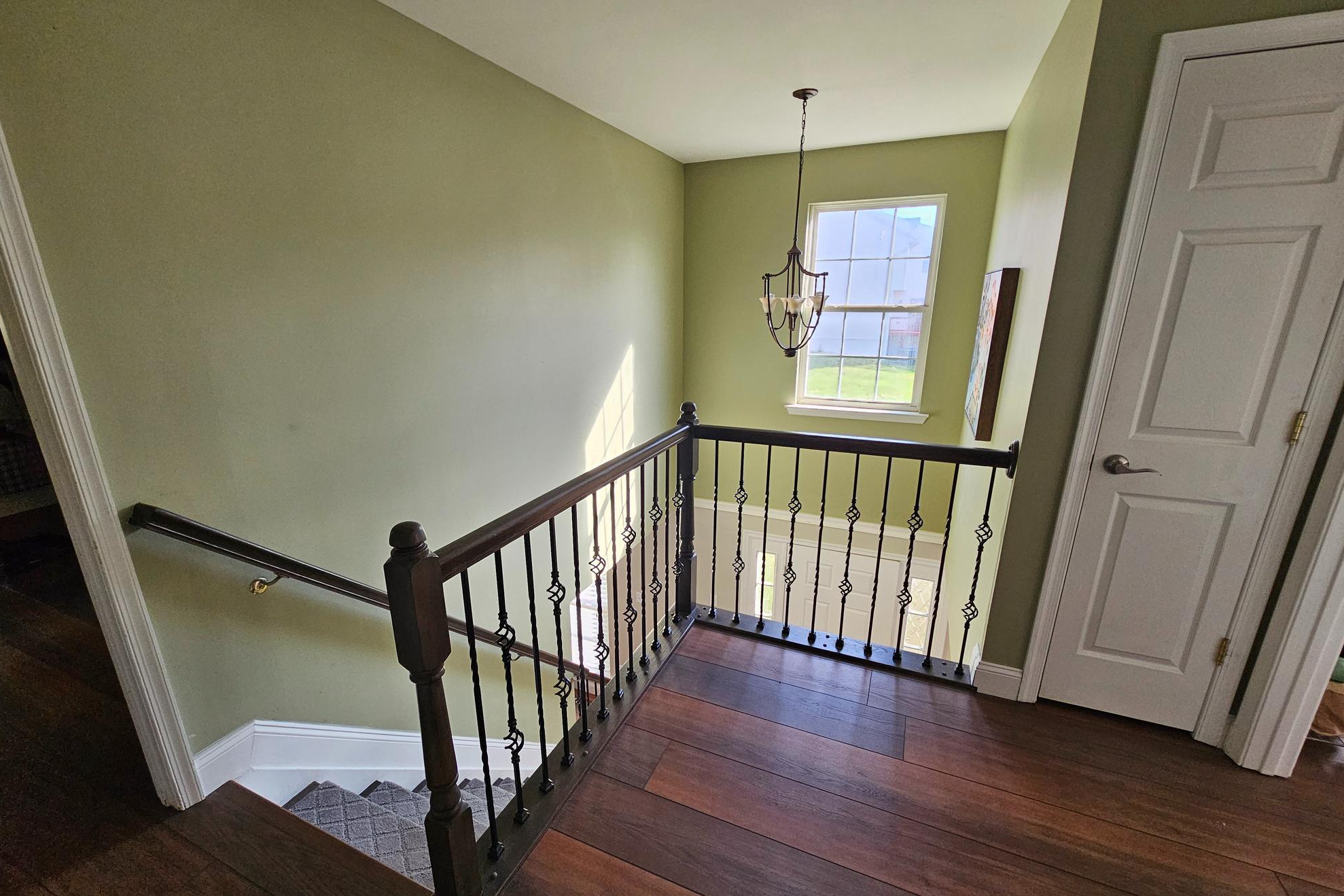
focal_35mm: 14
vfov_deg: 81.2
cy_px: 469
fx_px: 523
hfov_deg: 104.2
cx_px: 657
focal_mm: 2.2
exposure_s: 1/207
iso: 125
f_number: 2.2
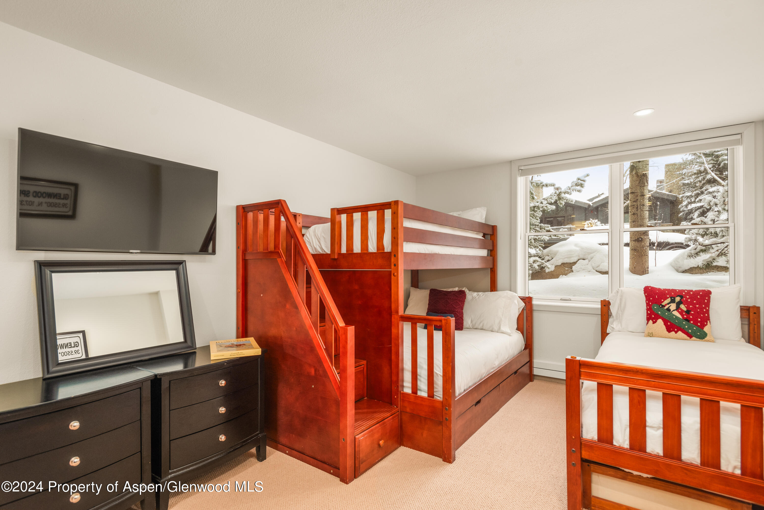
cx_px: 382
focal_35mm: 19
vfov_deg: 64.6
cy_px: 255
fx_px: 403
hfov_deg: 86.9
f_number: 7.1
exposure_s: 1/10
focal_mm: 19
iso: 400
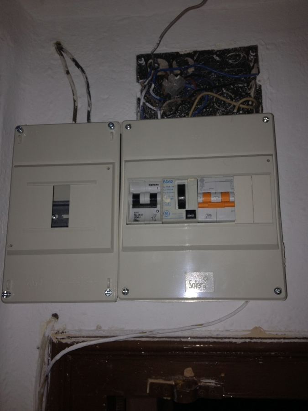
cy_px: 206
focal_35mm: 35
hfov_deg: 40.7
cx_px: 154
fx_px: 415
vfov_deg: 52.6
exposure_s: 1/48
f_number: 2.4
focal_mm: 4.28
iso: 64
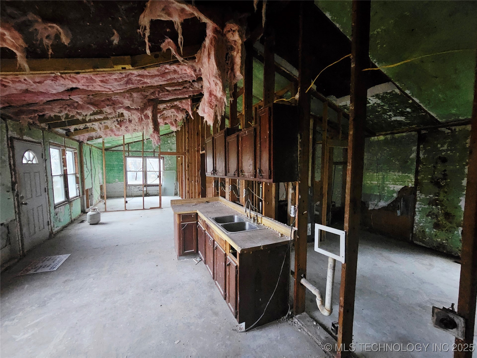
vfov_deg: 89.9
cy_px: 179
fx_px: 179
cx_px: 238
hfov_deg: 106.2
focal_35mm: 13
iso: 2500
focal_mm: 2.2
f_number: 2.2
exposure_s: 1/24
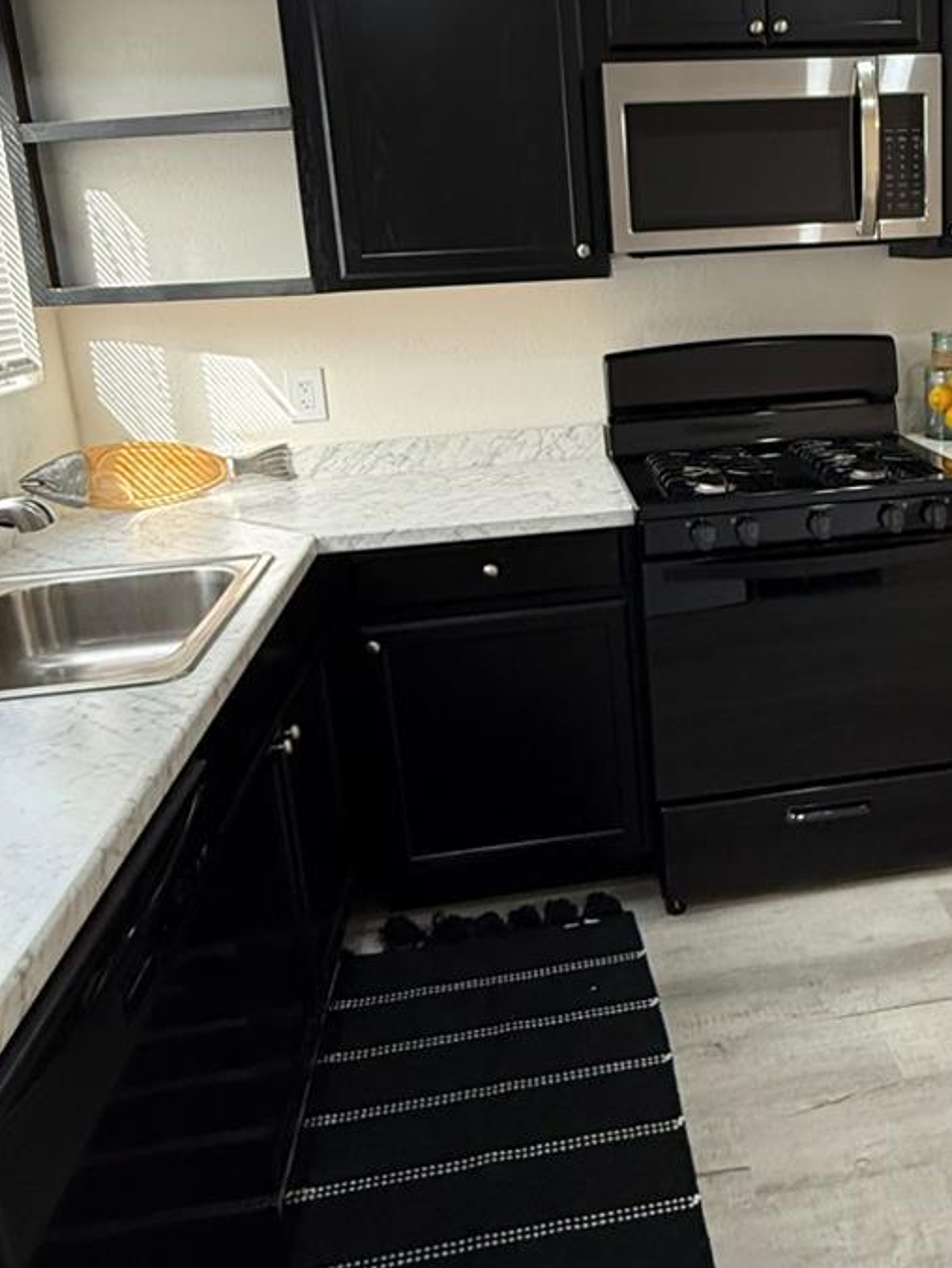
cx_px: 711
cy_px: 485
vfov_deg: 57.7
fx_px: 1136
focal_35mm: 31
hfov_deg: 44.0
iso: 400
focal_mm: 2.22
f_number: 2.2
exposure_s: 1/120
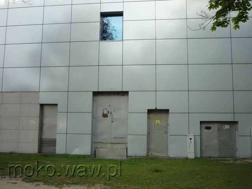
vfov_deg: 44.2
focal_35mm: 32
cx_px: 126
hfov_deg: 56.8
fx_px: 233
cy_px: 94
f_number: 4
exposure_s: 1/160
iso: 100
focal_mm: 5.2
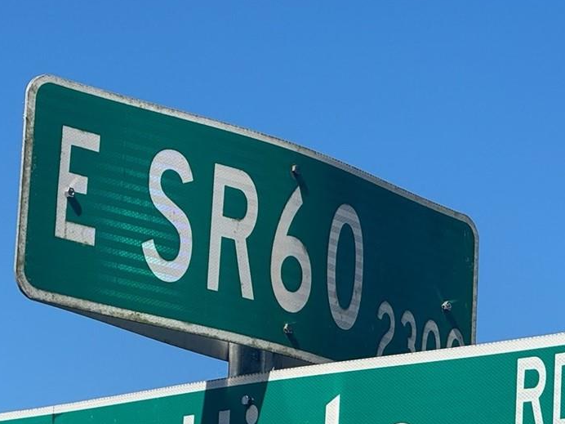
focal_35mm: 178
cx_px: 323
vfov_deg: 8.3
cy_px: 367
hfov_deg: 11.1
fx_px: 2905
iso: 25
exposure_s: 1/853
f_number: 2.8
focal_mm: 9
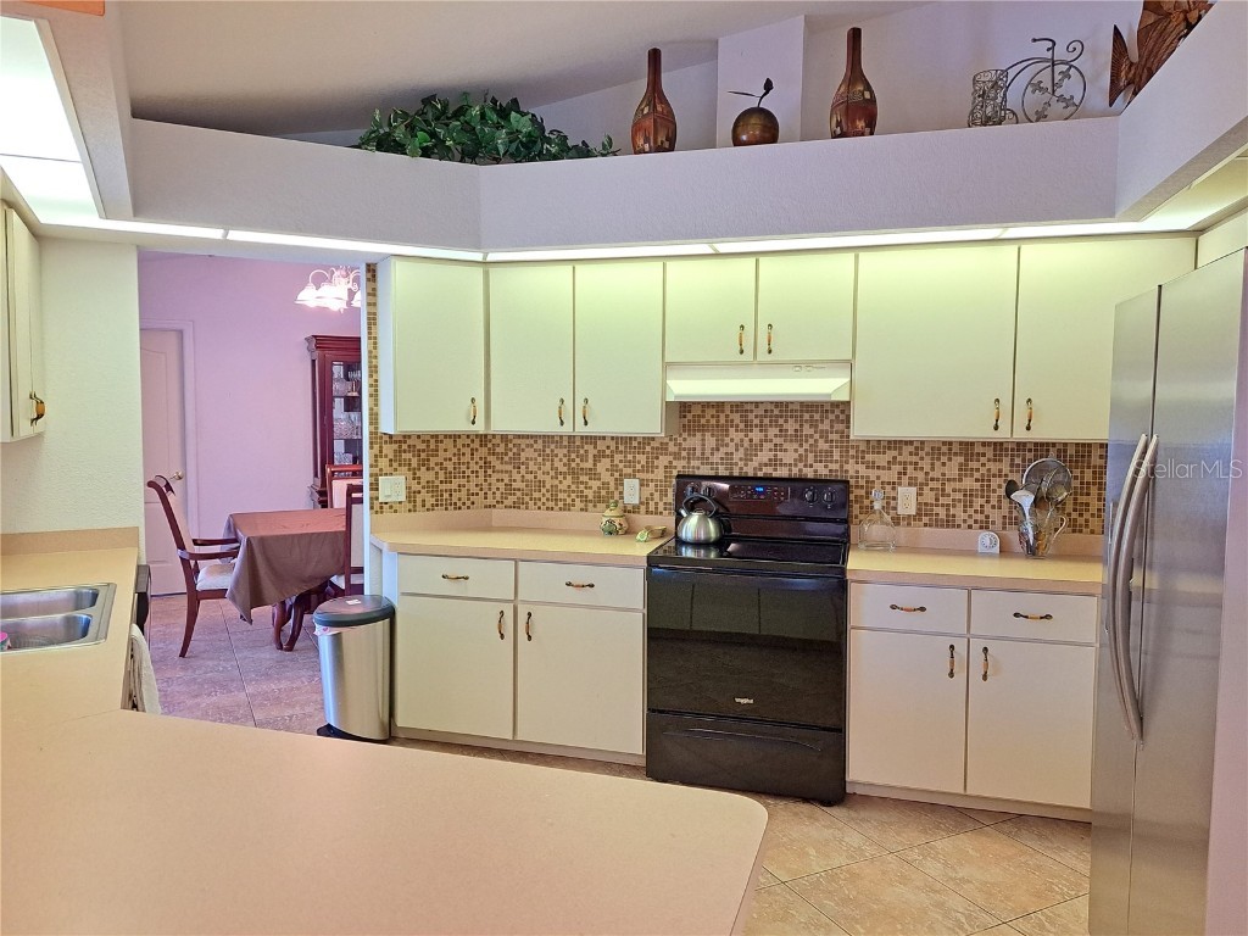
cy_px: 468
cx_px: 624
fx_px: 865
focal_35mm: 24
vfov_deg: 56.8
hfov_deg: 71.6
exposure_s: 1/40
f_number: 1.8
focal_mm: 5.23
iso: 250
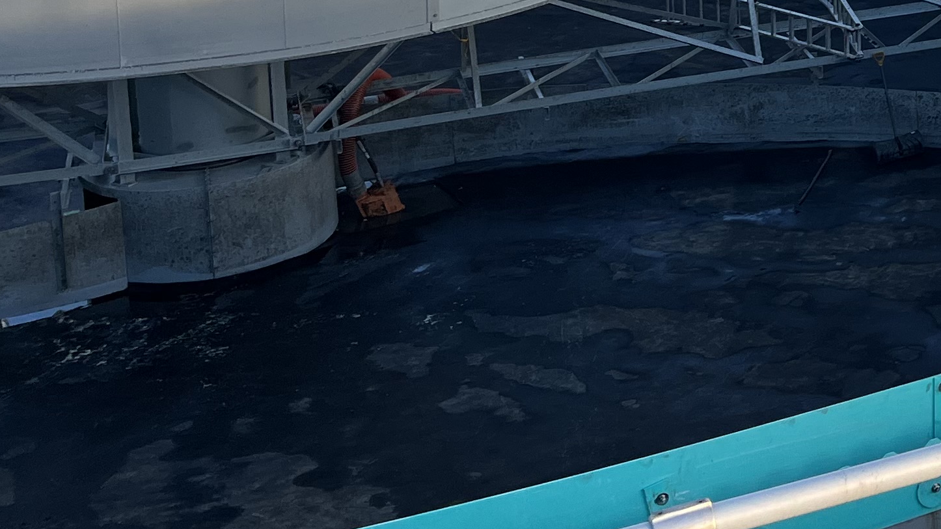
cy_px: -245
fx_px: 1971
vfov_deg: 14.4
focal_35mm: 79
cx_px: 1234
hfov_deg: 23.6
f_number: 1.6
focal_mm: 5.1
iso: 50
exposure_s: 1/688
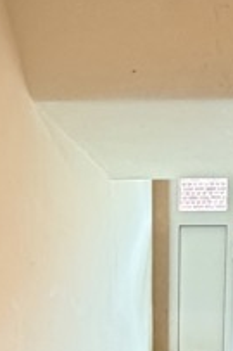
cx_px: 150
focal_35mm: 86
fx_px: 836
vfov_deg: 19.6
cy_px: 571
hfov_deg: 15.8
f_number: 2.2
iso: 640
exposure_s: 1/50
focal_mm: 2.22
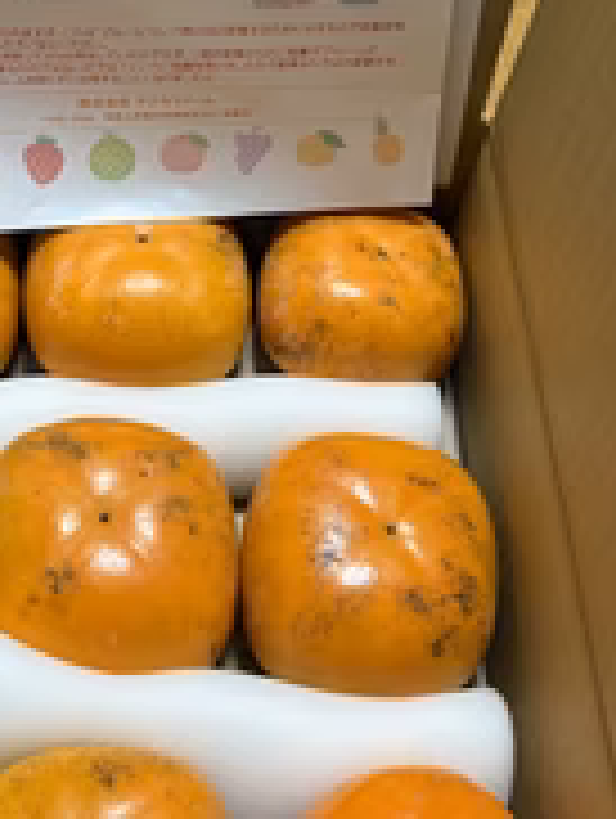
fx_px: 1349
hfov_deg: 25.6
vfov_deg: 33.3
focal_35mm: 57
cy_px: 234
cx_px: 216
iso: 125
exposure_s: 1/60
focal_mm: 5.96
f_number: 1.6
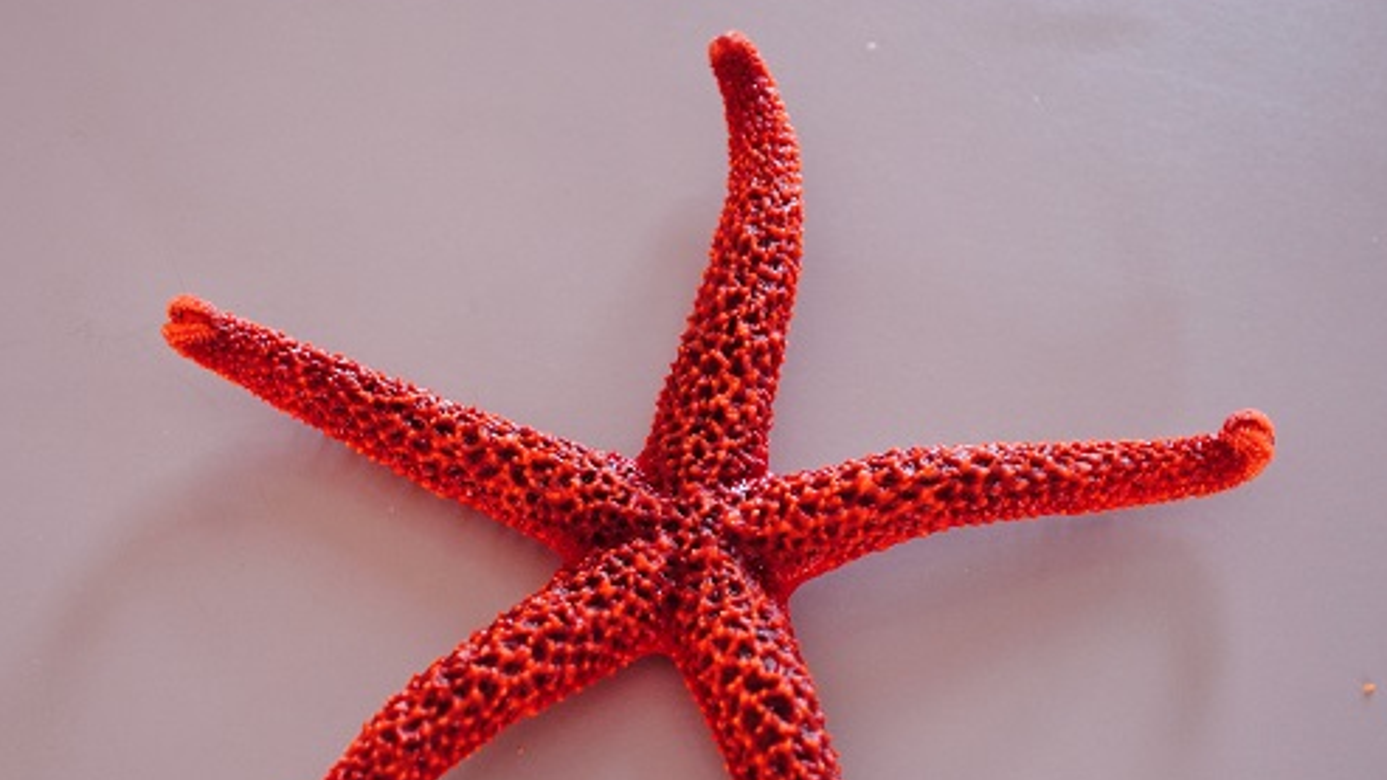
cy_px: 560
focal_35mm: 98
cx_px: 627
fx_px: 3603
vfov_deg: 12.3
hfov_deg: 21.8
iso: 400
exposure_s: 1/30
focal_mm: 48
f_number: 5.6
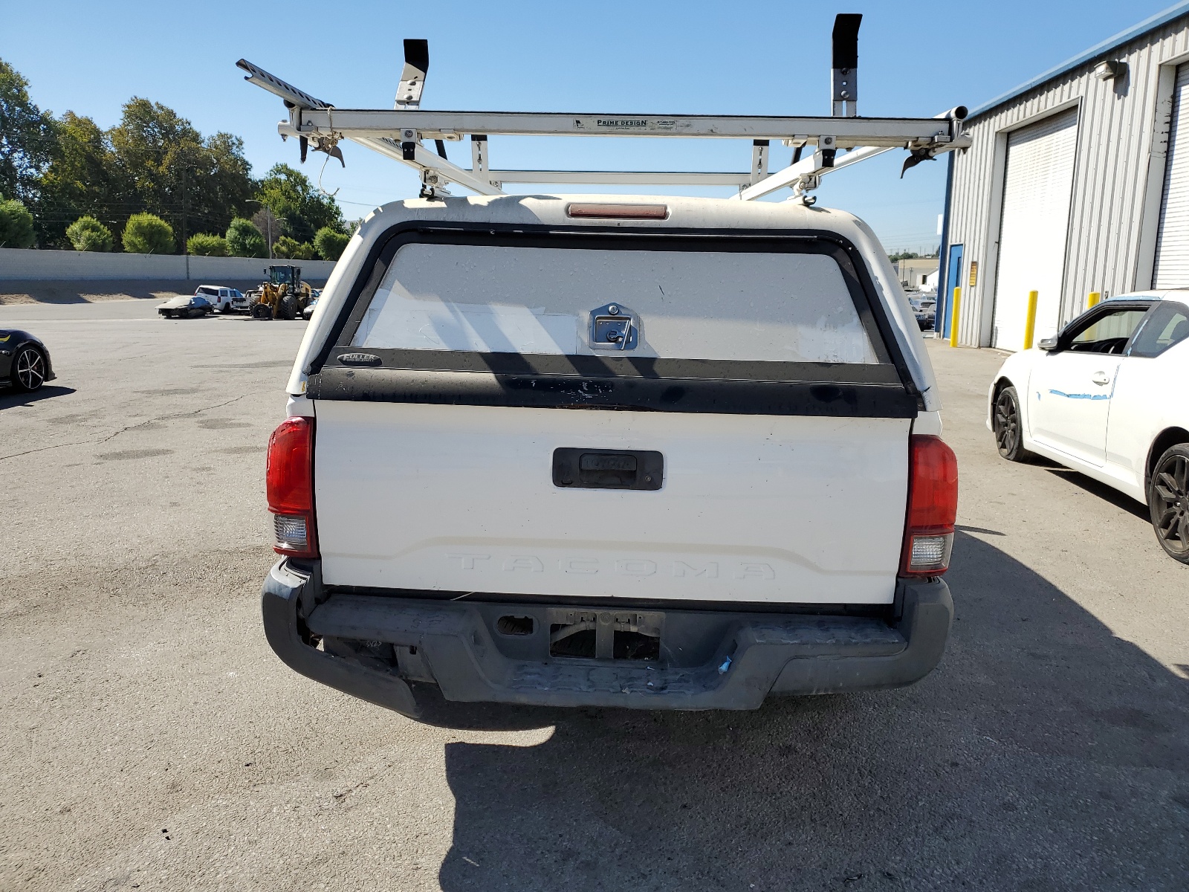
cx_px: 594
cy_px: 446
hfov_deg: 67.3
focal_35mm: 26
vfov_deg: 53.1
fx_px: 893
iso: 50
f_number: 1.5
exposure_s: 1/3333
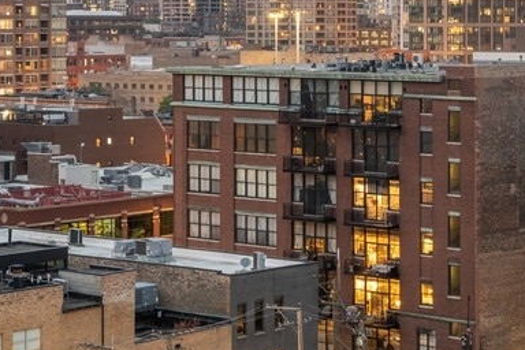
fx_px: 1779
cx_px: 142
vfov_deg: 11.1
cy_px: -33
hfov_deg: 16.7
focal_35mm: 122
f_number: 8
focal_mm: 35
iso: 320
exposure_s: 2
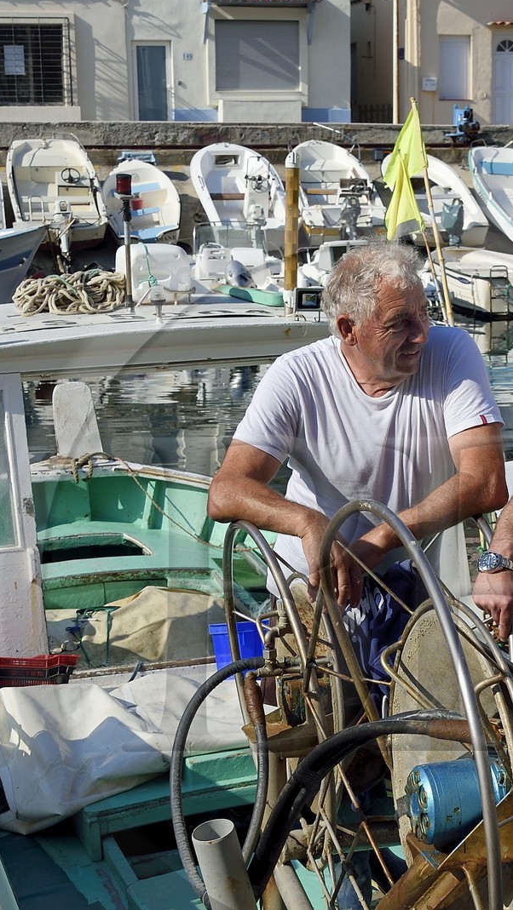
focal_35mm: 80
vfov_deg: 26.4
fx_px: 1933
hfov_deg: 15.0
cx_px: 394
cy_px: 595
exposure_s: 1/640
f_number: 9
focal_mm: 34
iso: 200
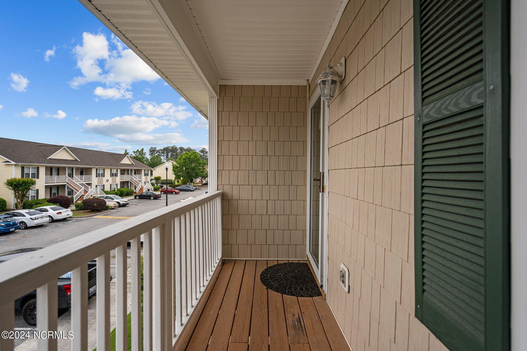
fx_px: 234
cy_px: 176
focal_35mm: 16
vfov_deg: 73.7
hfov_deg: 96.7
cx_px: 264
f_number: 4
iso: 250
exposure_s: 1/640
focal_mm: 16
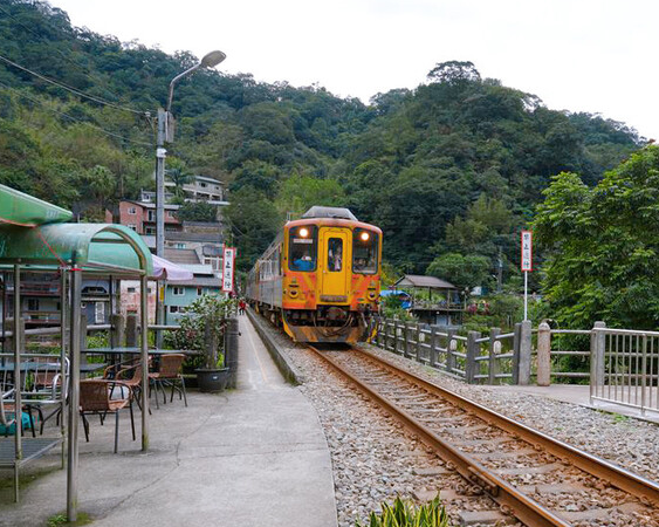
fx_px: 663
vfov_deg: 43.1
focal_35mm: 34
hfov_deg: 52.3
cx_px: 414
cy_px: 324
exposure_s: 1/200
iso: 320
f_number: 8
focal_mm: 24
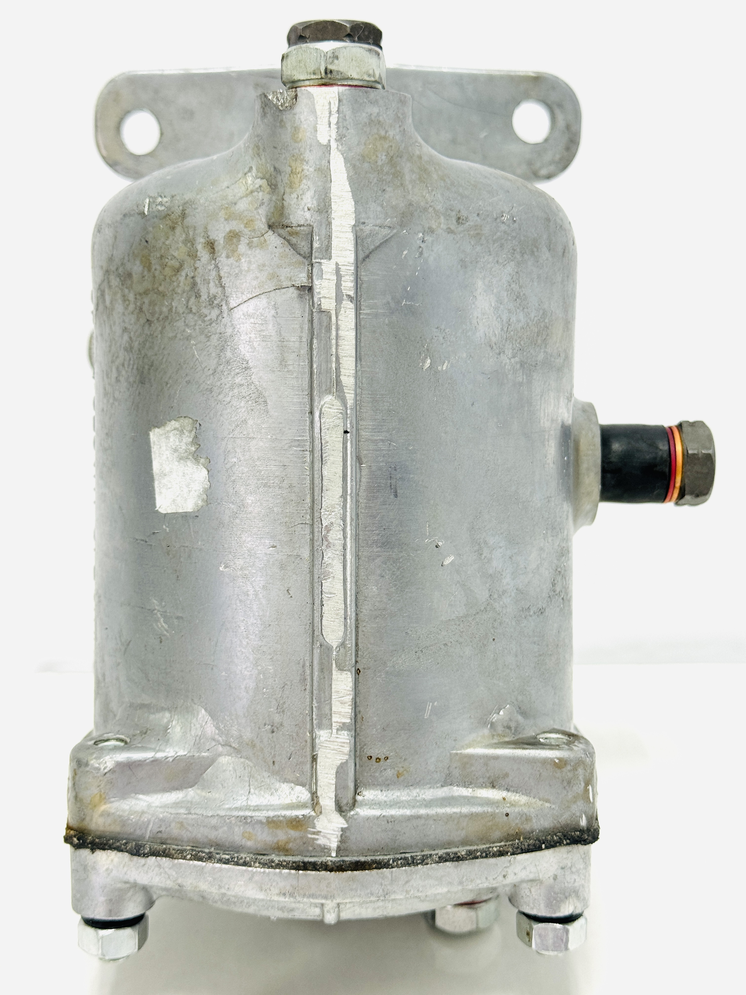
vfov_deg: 39.7
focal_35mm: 48
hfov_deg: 30.3
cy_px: 498
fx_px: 1379
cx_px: 373
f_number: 1.78
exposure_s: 1/50
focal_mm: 6.76
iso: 50
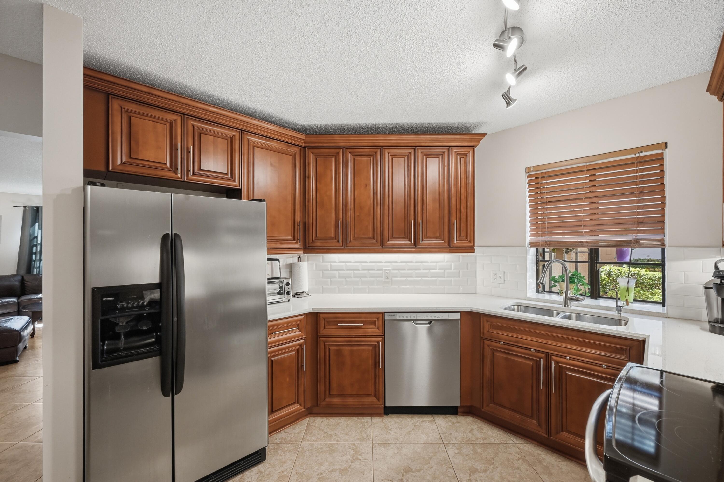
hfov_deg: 104.3
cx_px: 362
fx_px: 281
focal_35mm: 14
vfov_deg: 81.1
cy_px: 241
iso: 400
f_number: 8
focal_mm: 14
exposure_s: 1/100
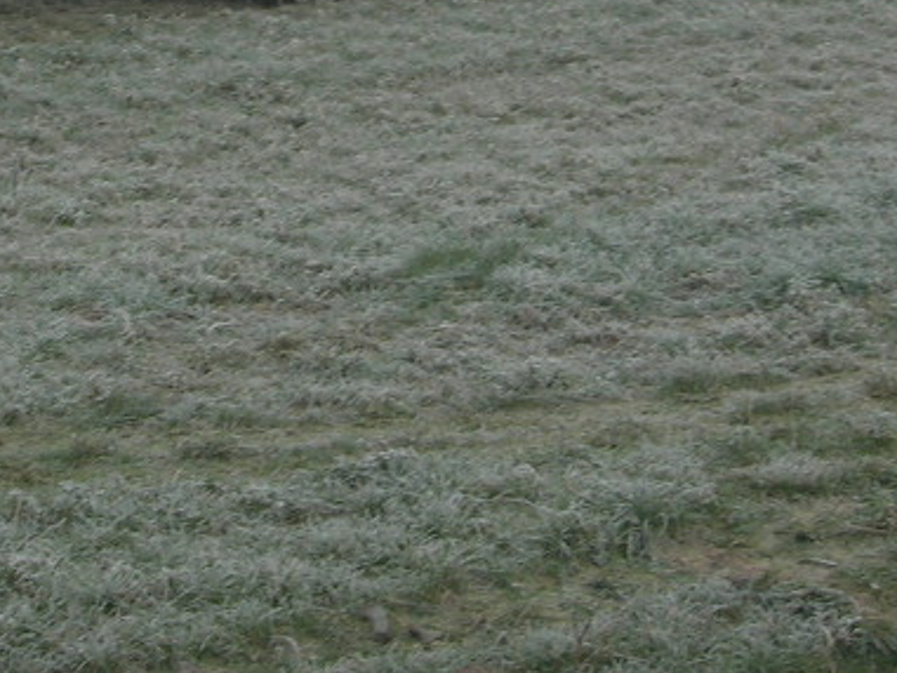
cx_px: 393
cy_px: -186
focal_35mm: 102
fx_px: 2644
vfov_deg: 14.0
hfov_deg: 19.2
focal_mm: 7.8
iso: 64
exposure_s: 1/76.3
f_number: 4.8
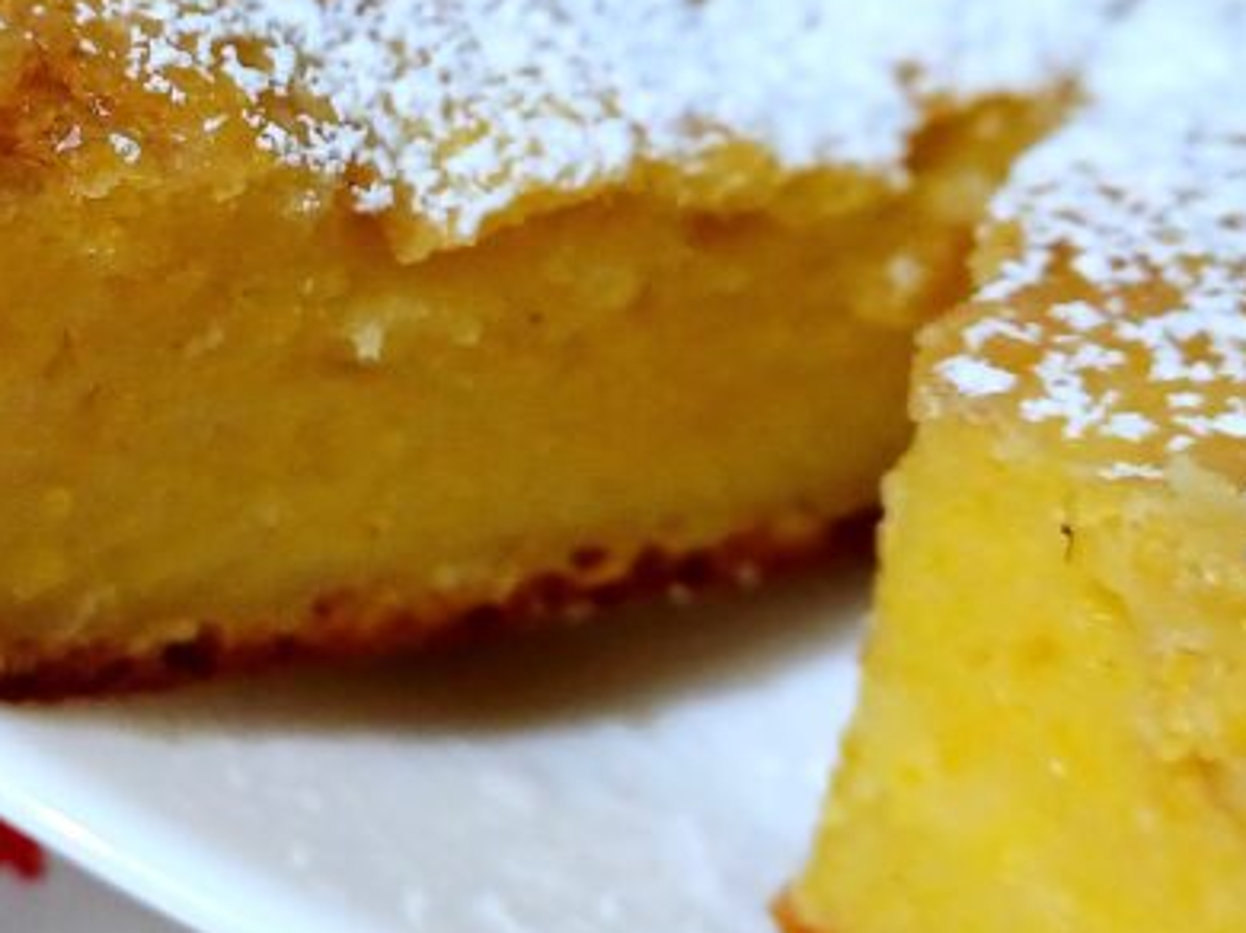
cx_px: 319
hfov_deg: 25.1
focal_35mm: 77
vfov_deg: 19.0
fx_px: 2770
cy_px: 252
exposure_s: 1/33
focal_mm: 4.65
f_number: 1.8
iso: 400
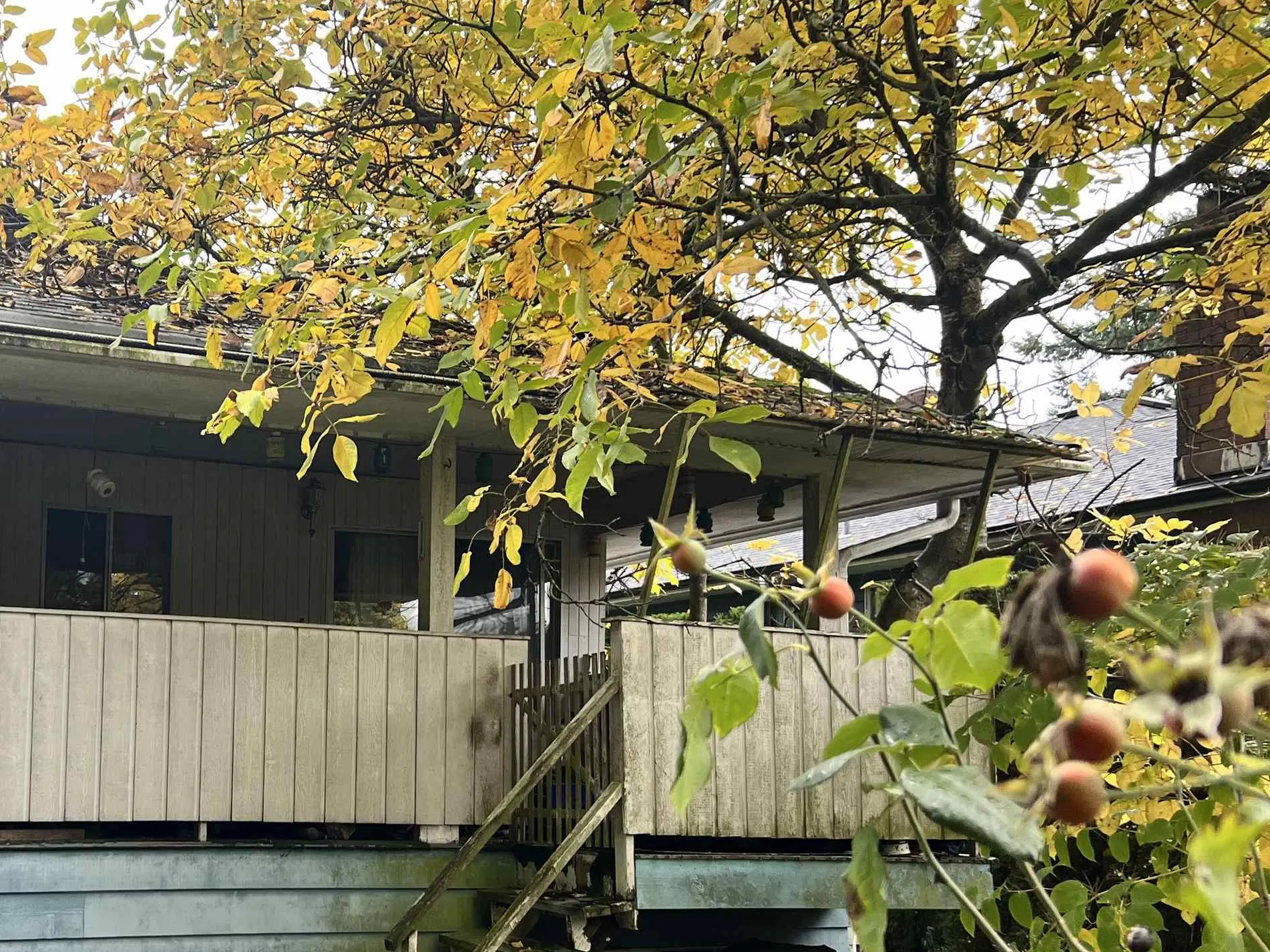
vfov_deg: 33.9
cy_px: 664
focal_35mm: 42
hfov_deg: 42.9
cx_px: 263
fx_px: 1541
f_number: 1.5
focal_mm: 5.7
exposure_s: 1/121
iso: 80
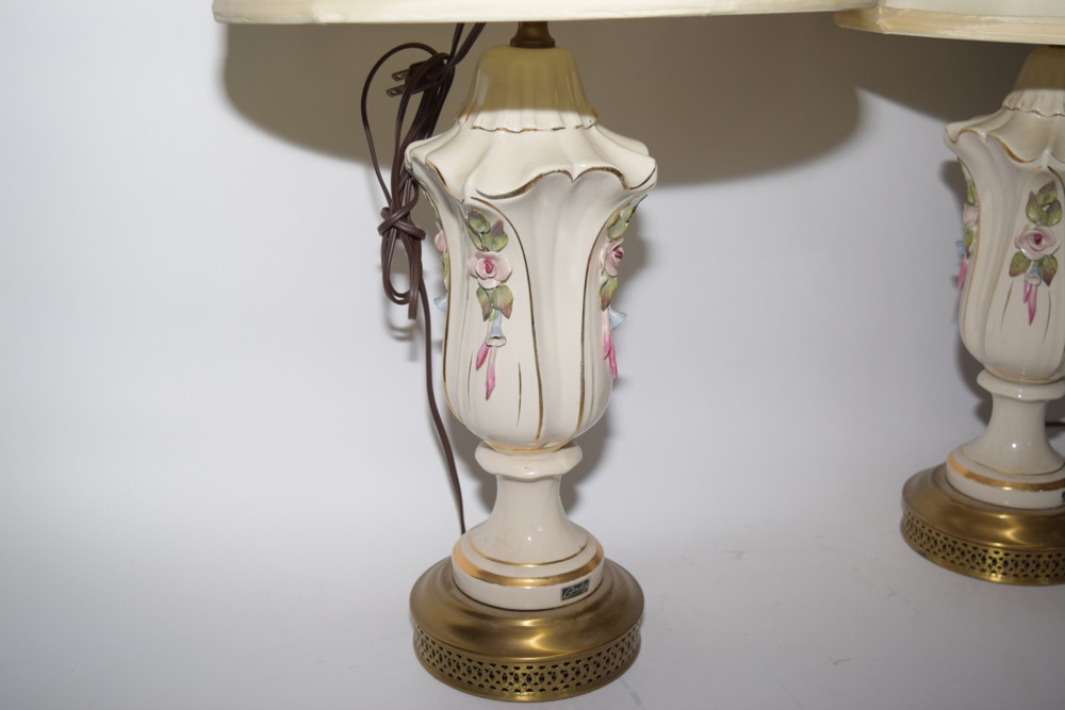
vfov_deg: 31.9
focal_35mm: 42
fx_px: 1243
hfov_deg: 46.4
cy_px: 355
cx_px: 532
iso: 320
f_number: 5
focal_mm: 28
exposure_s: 1/100
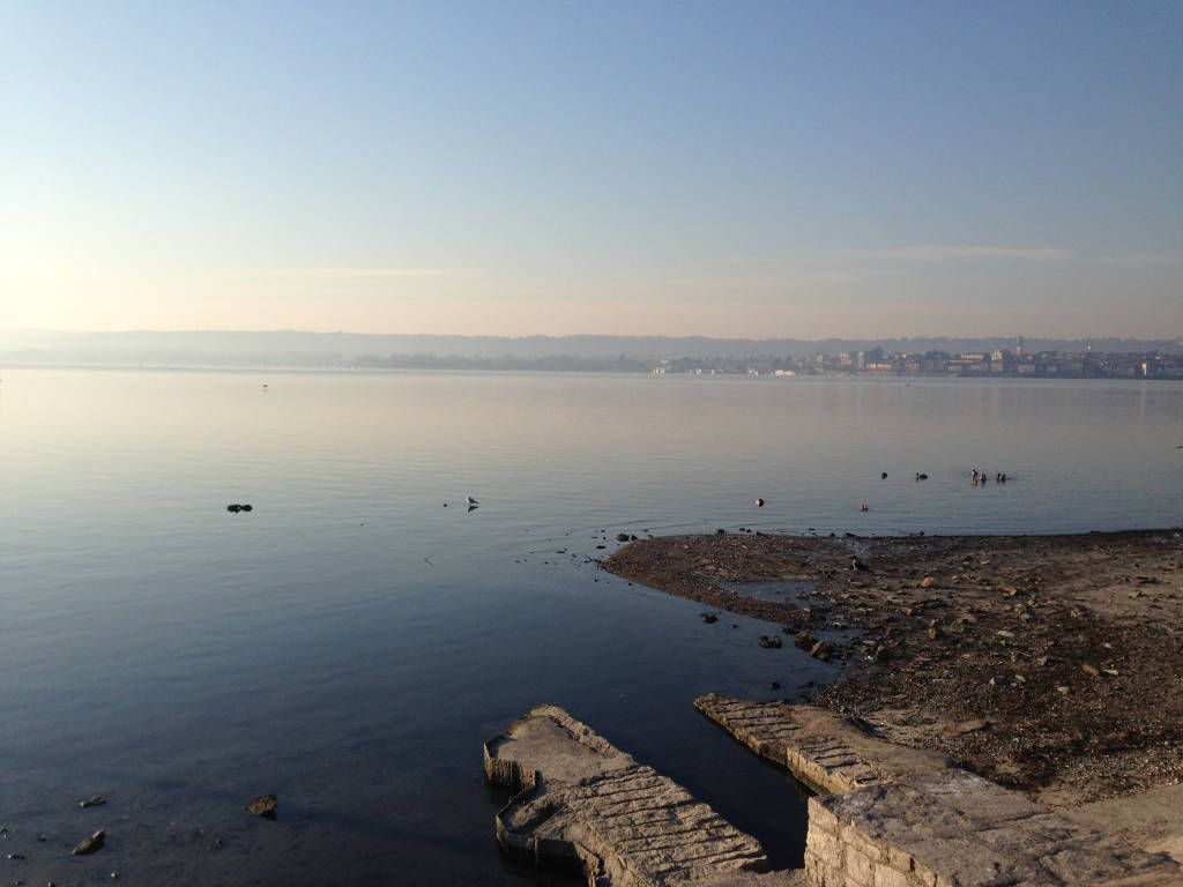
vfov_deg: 42.9
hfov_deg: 55.4
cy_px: 444
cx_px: 592
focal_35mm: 33
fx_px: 1128
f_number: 2.4
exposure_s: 1/2088
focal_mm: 4.12
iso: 50
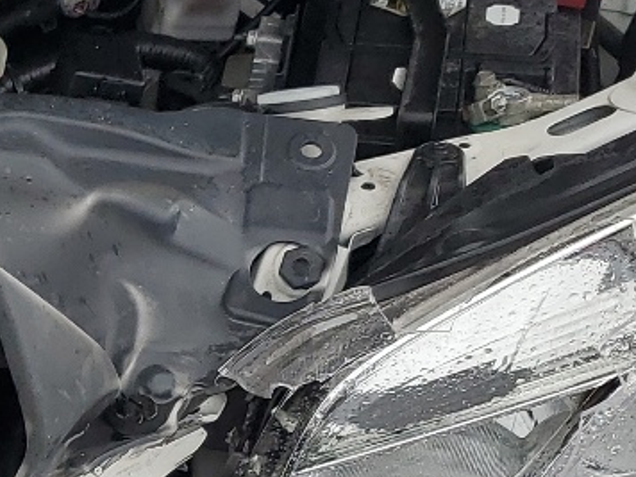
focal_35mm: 117
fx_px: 2150
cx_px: -273
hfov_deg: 15.7
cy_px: 545
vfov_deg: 12.4
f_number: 1.5
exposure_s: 1/455
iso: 50
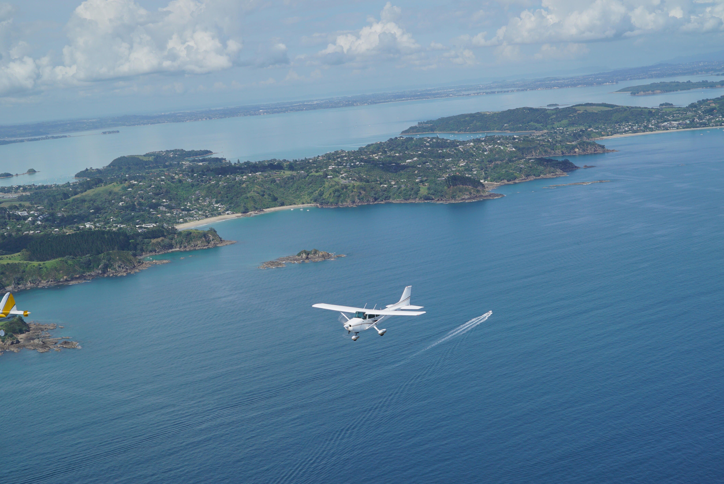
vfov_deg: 27.0
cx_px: 362
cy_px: 242
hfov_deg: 39.6
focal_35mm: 50
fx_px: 1006
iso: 100
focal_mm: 50
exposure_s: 1/125
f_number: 18
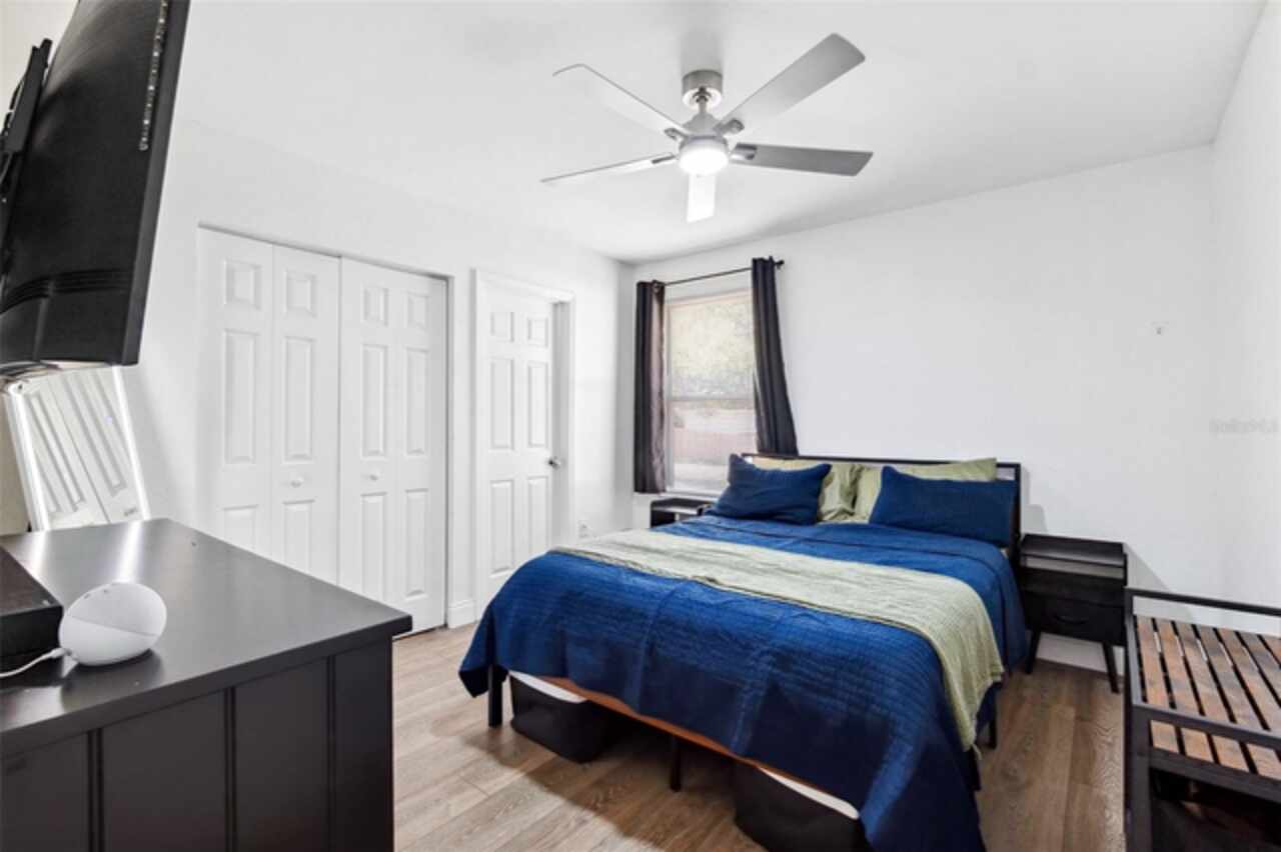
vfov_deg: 77.3
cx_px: 640
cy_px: 426
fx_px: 533
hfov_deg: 100.4
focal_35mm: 15
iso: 400
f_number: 8
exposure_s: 1/13
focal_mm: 15
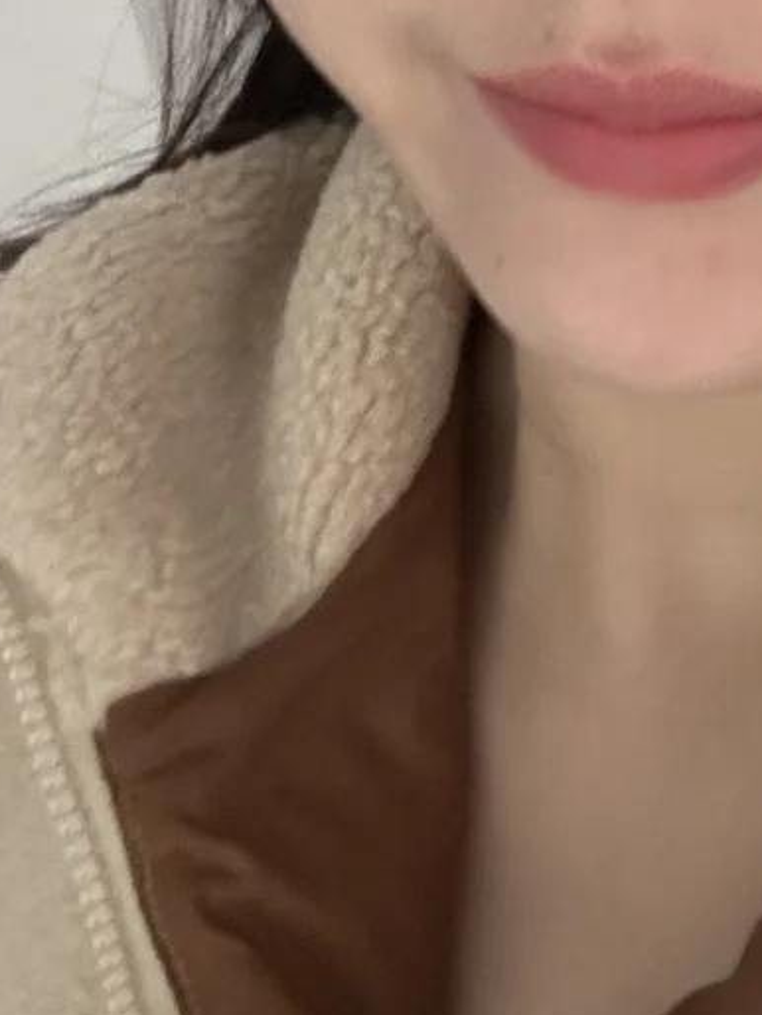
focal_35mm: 84
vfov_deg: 22.2
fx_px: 2463
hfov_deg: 17.1
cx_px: 782
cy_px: -47
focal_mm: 2.69
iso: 400
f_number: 1.9
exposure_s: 1/36
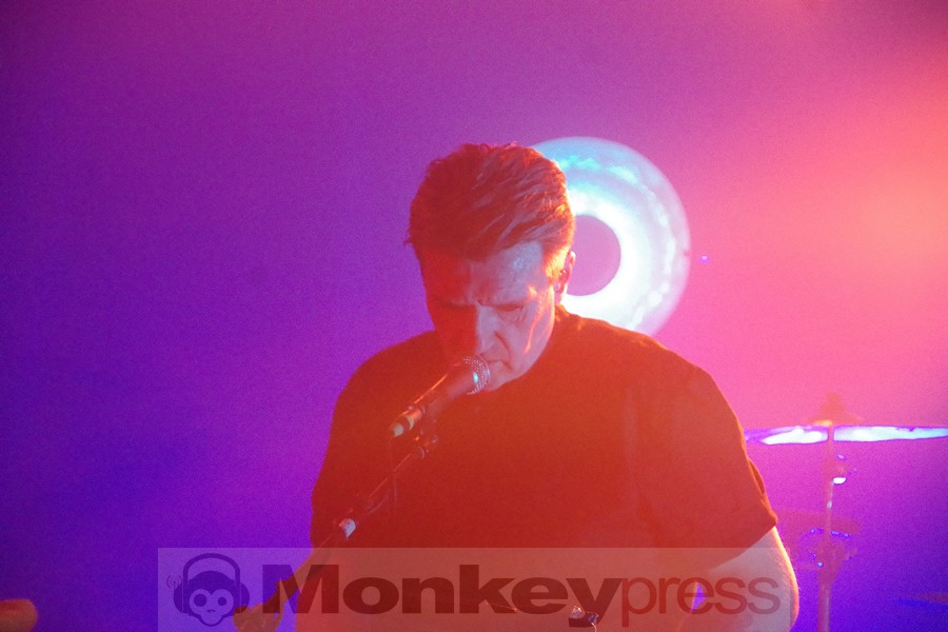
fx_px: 2686
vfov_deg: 13.4
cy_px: 316
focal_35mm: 102
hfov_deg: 20.0
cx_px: 474
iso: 6400
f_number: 4.5
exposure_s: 1/250
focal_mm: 68
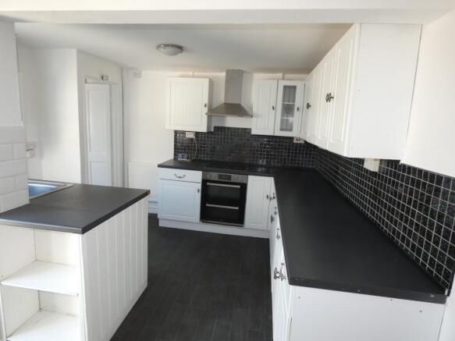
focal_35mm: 20
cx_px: 228
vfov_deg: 66.0
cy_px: 170
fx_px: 263
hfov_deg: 81.8
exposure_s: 1/60
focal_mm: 3.6
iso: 320
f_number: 2.8
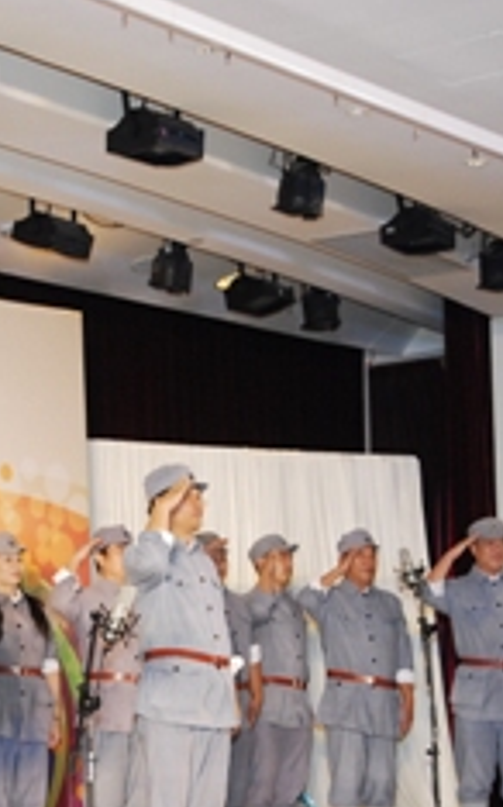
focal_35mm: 85
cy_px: 571
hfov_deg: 15.3
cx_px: 131
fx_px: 1867
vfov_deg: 24.2
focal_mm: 26
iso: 640
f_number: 2.8
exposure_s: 1/200
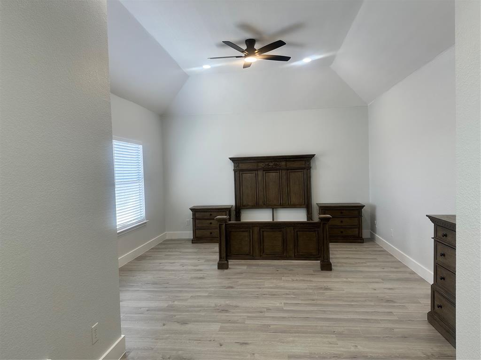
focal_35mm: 24
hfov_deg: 71.6
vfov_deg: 56.8
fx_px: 333
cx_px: 240
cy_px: 180
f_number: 1.78
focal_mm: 6.86
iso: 100
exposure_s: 1/125
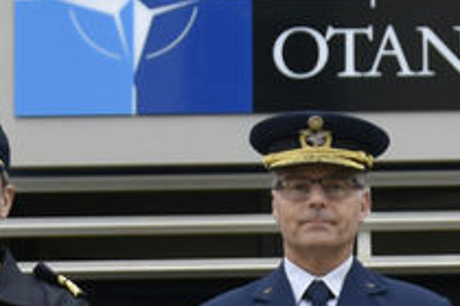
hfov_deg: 5.6
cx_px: 815
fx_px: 4664
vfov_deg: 3.8
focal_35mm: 365
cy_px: 368
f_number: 5
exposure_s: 1/200
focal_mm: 40
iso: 320
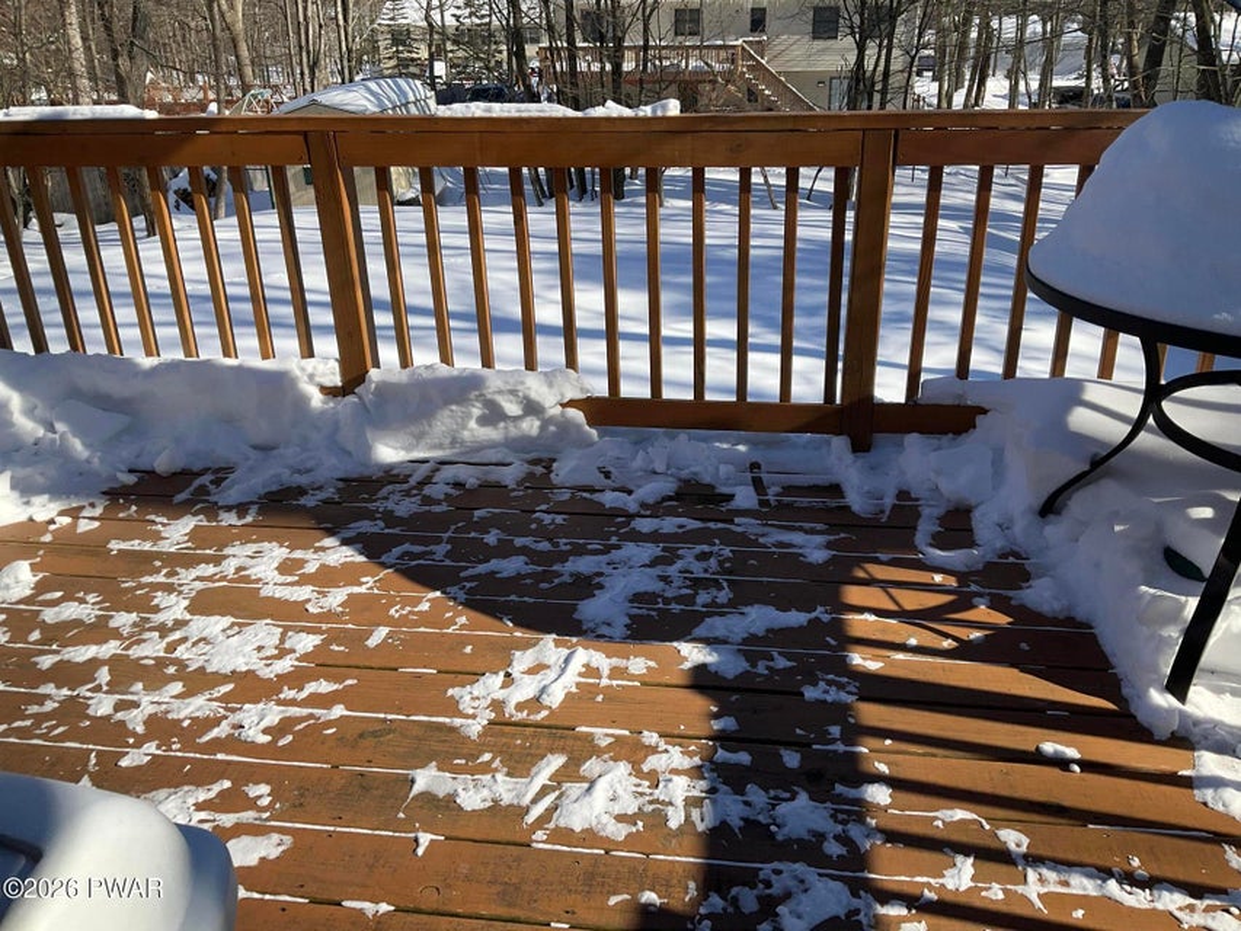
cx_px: 620
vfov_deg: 48.2
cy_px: 466
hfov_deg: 61.7
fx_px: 1040
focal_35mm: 29
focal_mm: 3
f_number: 1.8
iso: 25
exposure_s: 1/1412
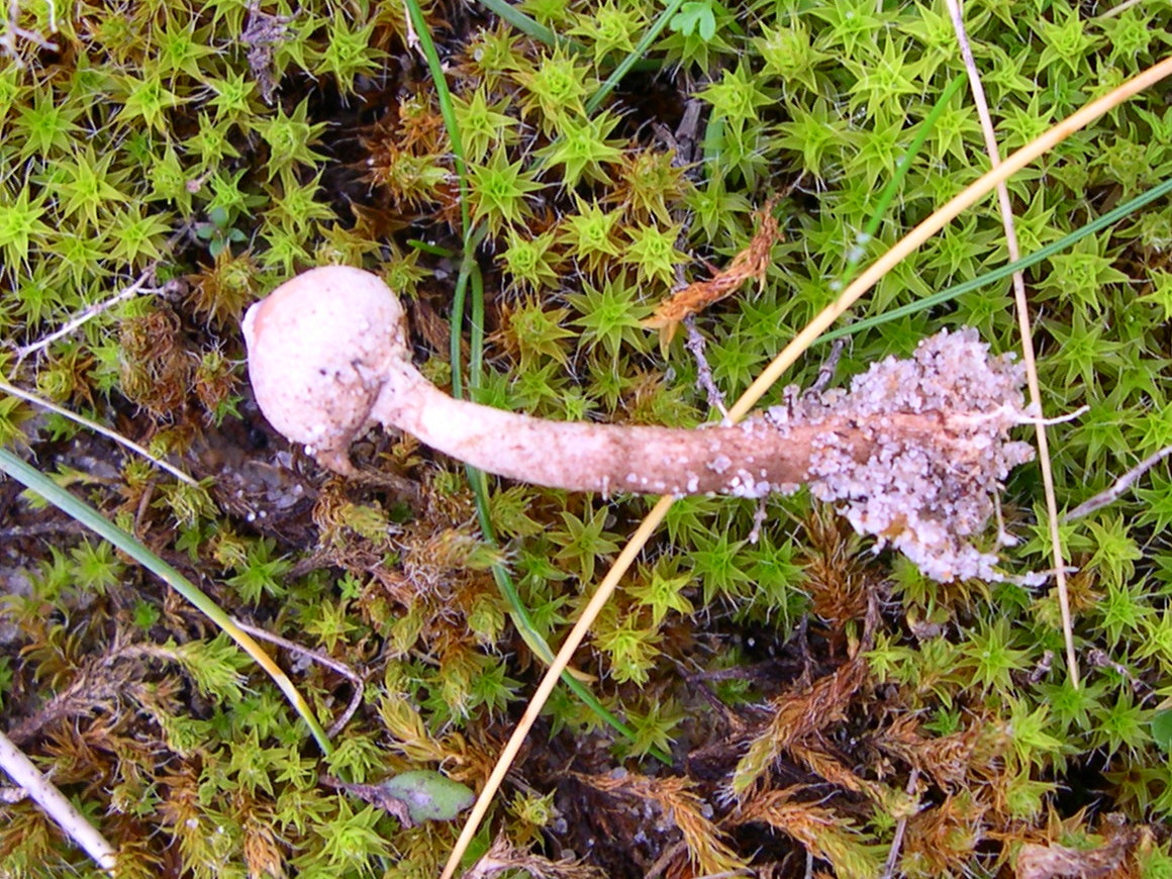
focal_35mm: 38
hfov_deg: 49.0
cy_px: 440
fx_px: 1287
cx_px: 586
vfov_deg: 37.7
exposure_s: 1/68
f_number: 2.8
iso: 100
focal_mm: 8
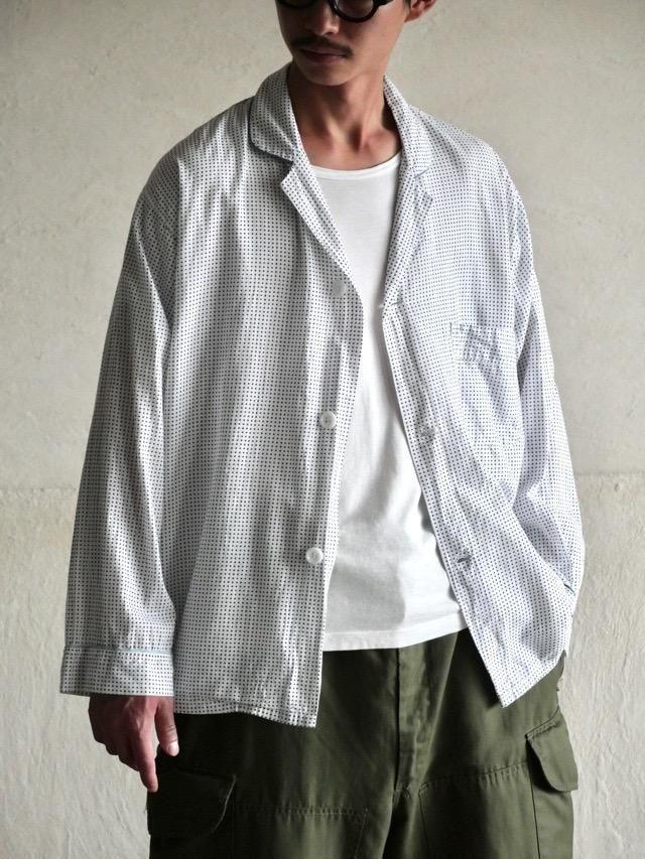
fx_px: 2782
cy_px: 430
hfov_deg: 13.2
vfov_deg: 17.6
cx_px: 322
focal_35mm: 112
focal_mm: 56
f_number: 4
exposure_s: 1/125
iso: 2000
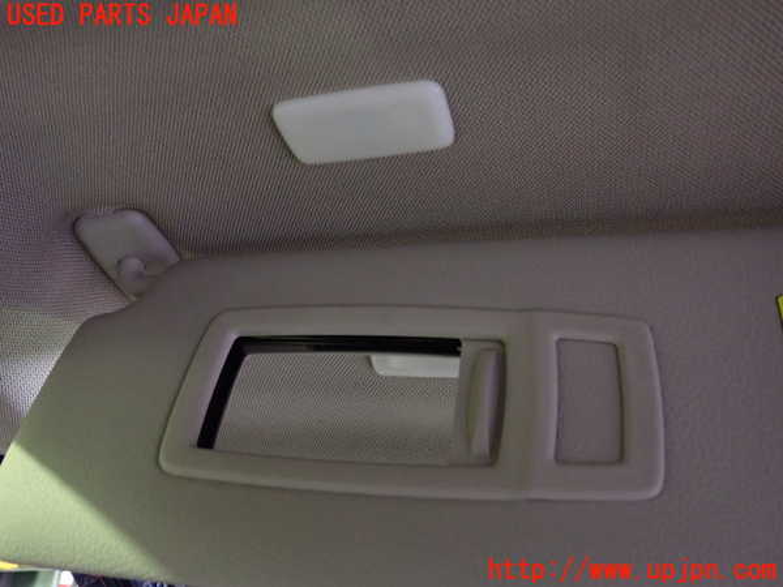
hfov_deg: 60.0
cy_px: 294
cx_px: 392
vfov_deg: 46.8
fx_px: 679
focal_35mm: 30
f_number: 2.3
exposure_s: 1/13
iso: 800
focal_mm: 5.4
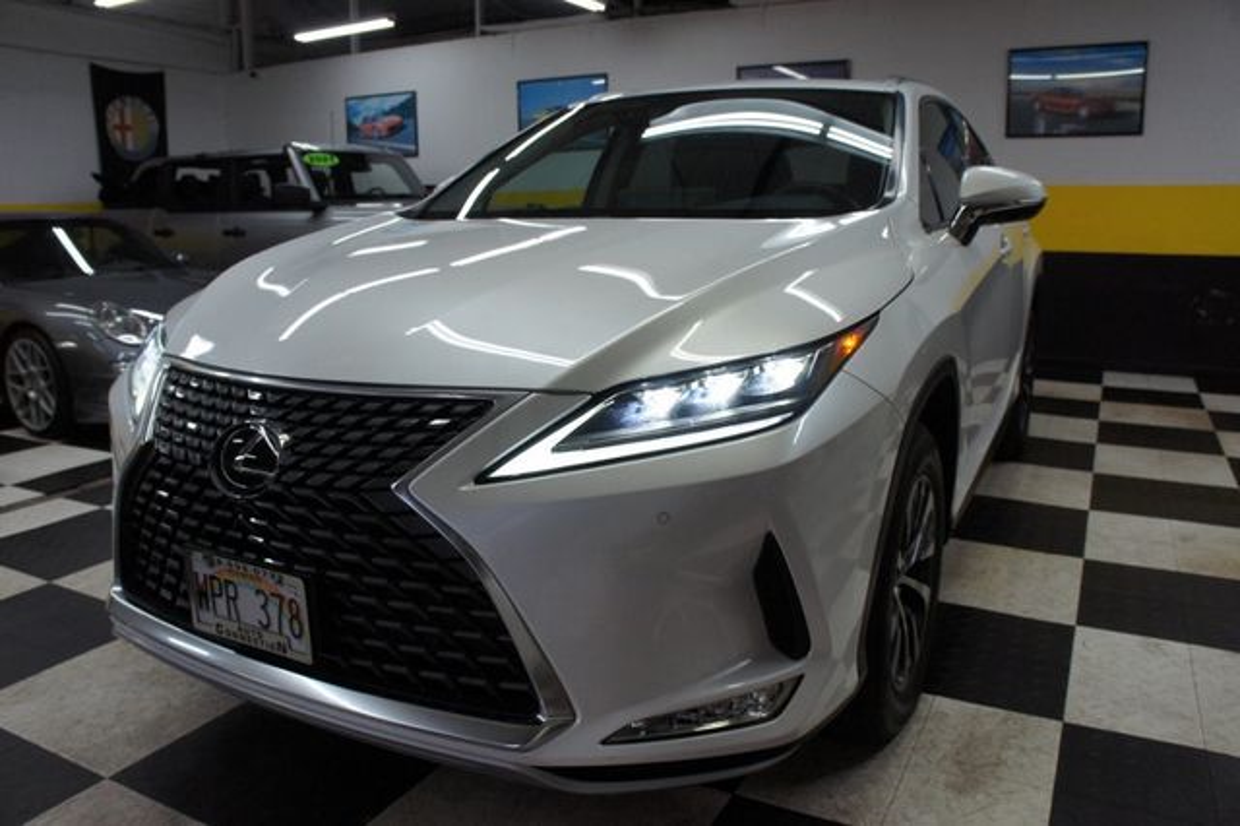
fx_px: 929
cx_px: 620
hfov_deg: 67.4
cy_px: 413
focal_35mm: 27
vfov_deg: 47.9
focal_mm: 18
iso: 800
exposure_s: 1/200
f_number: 4.5
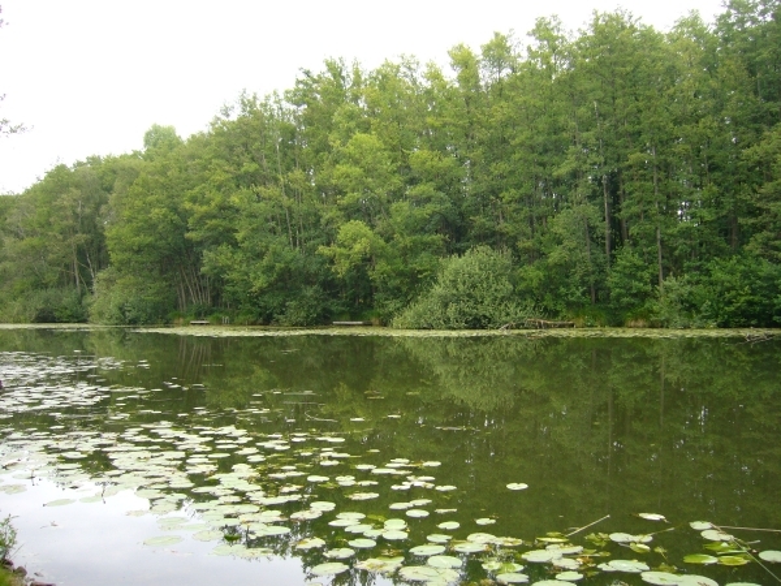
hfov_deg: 52.6
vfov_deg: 40.7
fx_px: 790
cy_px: 293
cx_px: 390
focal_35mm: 35
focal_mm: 5.8
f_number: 2.8
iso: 100
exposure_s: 1/200
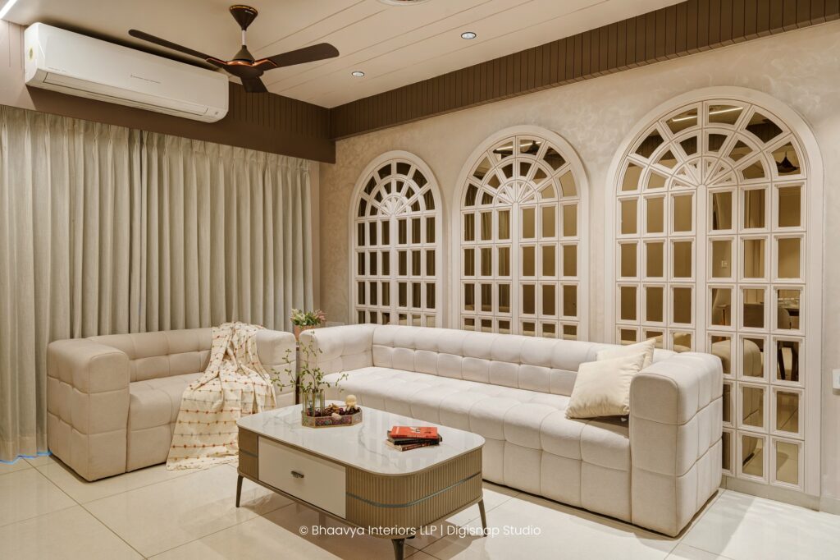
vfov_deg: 55.1
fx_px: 536
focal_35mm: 23
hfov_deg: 76.1
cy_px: 280
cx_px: 420
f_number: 8
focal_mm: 23
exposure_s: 1/10
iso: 200
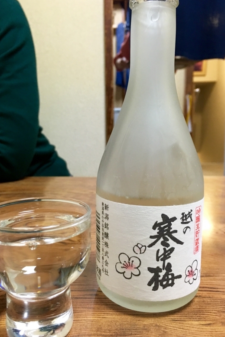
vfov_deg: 60.3
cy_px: 168
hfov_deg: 42.3
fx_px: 290
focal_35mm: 31
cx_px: 107
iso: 200
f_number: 2.2
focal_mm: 4.15
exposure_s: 1/24
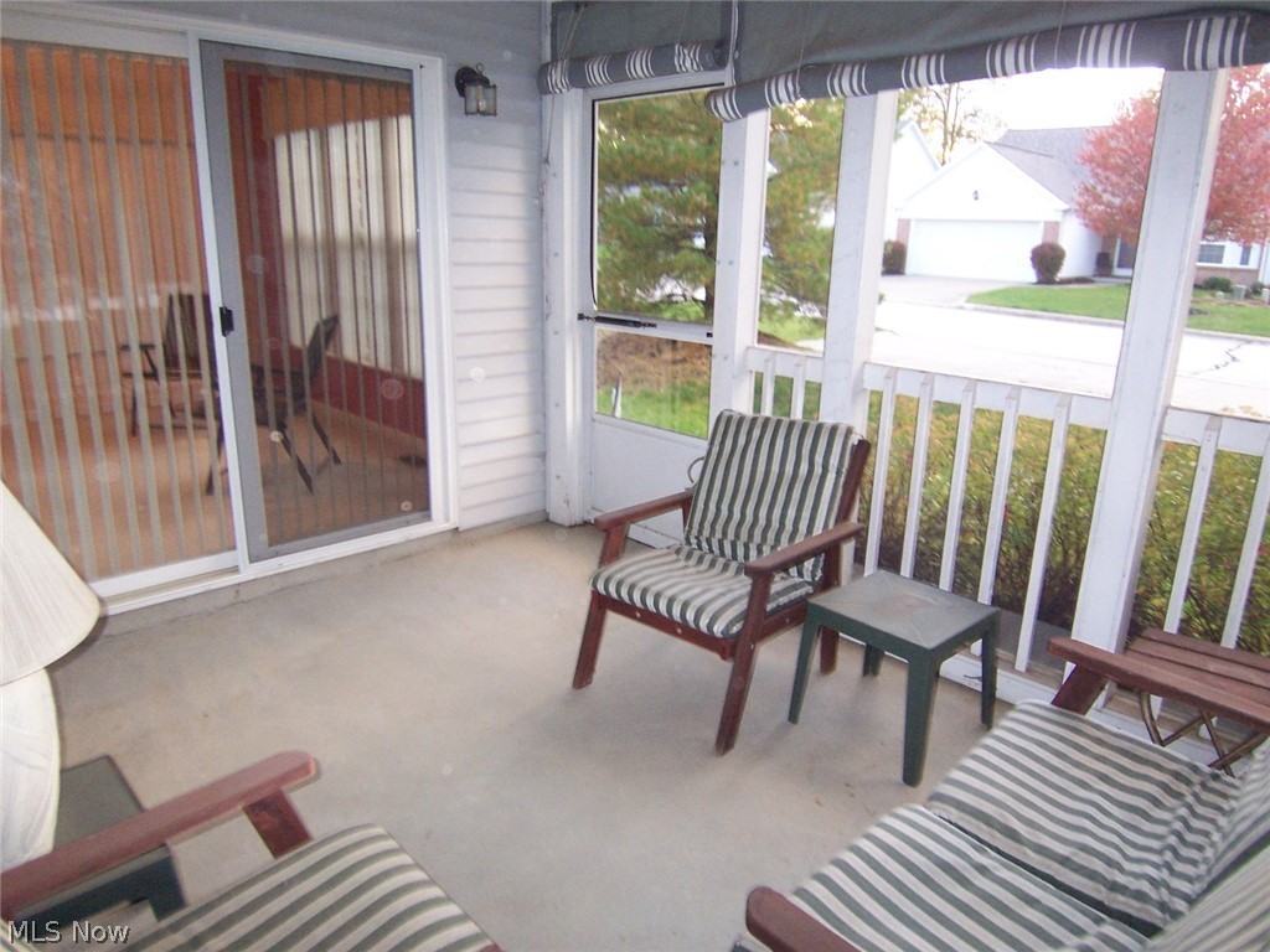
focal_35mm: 23
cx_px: 635
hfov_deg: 73.9
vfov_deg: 58.9
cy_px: 476
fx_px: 844
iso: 200
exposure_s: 1/30
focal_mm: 3.8
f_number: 2.8
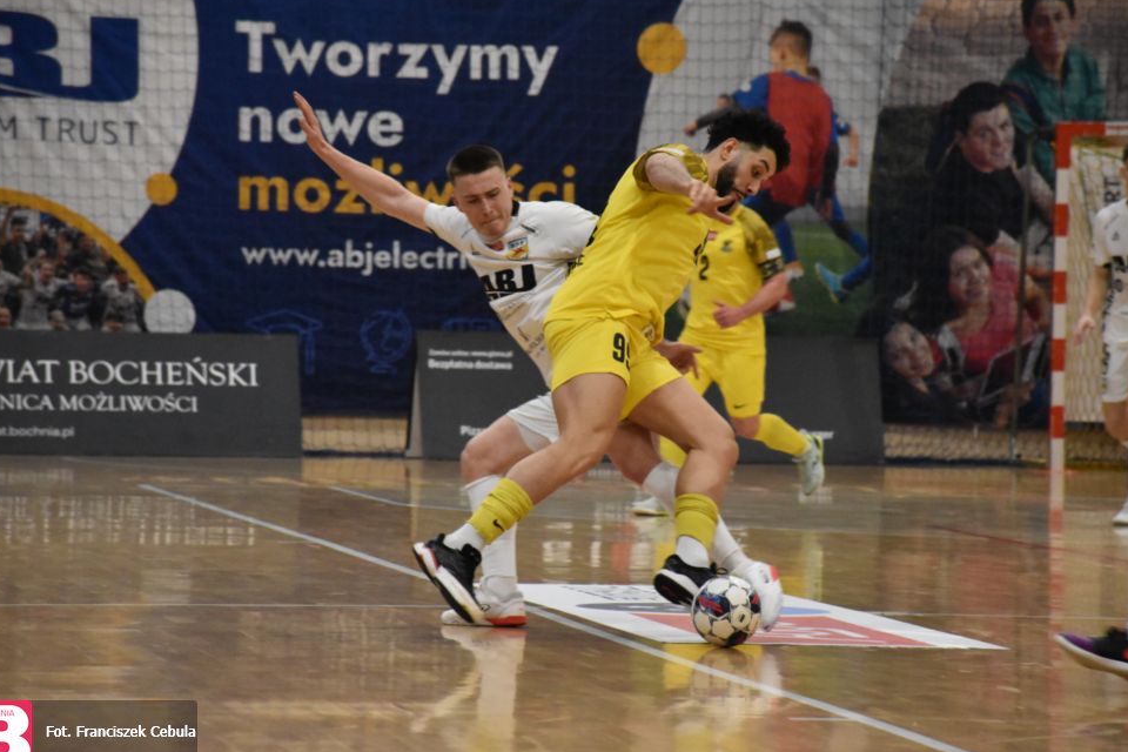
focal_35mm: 224
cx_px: 548
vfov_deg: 6.1
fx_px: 7018
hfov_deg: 9.2
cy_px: 385
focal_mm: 140
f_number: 5.6
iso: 6400
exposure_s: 1/500
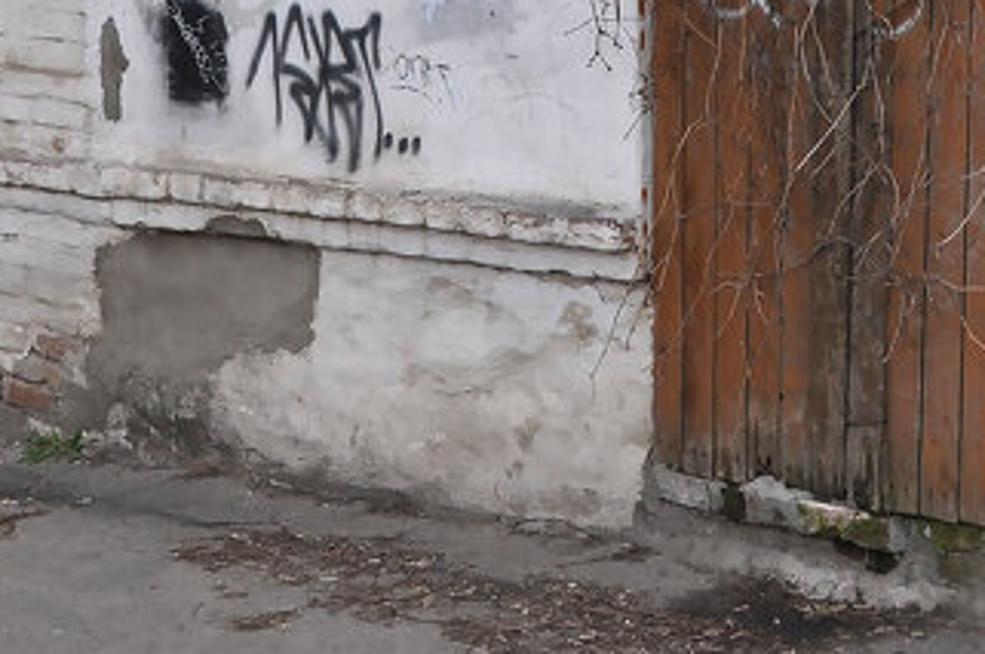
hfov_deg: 20.2
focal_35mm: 101
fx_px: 2759
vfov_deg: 12.9
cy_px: -276
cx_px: 617
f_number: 5.6
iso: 200
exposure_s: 1/125
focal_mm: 18
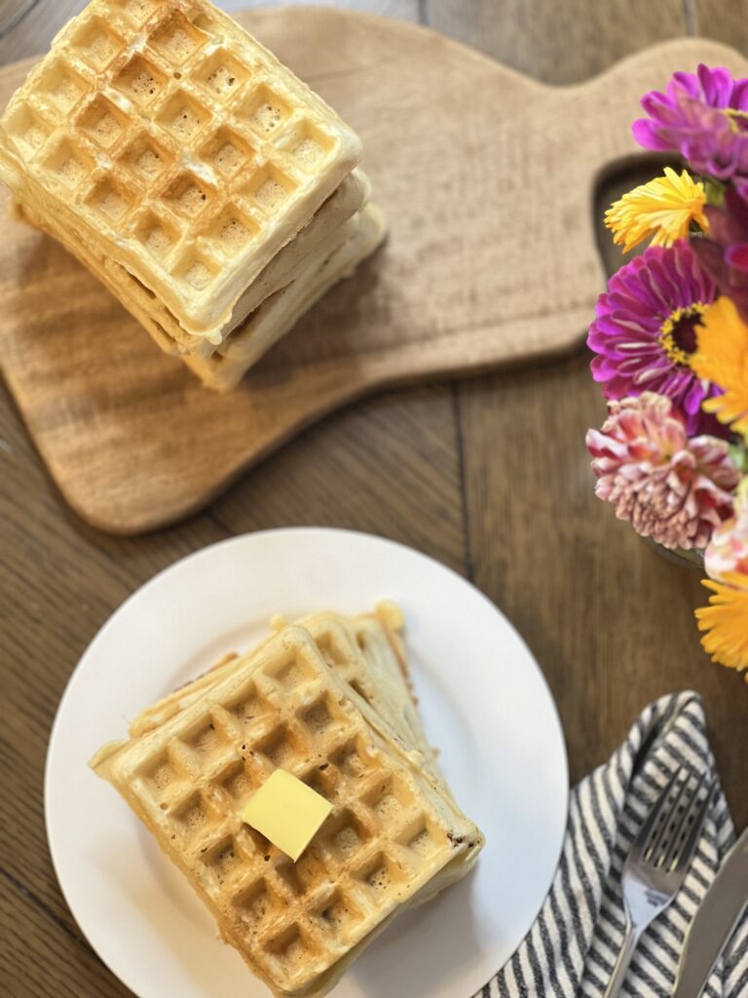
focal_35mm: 77
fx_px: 2218
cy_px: 499
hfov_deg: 19.1
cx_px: 374
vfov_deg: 25.3
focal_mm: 9
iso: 400
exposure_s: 1/40
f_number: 2.8
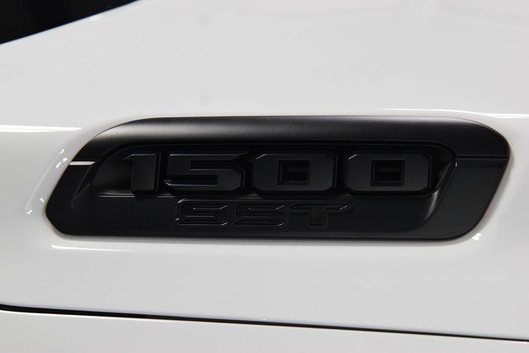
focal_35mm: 84
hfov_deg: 24.2
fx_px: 1235
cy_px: 176
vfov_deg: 16.3
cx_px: 264
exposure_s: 1/125
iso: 1600
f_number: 7.1
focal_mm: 56
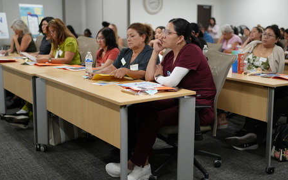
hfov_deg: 44.3
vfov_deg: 28.5
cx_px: 158
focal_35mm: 45
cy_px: 75
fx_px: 353
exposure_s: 1/320
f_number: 1.4
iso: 800
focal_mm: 35
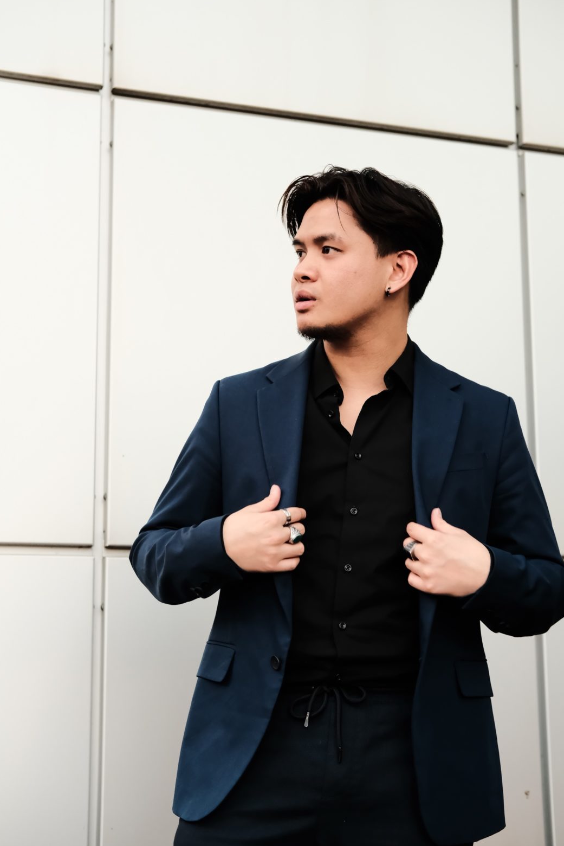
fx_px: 1292
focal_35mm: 55
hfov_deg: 24.6
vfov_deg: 36.2
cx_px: 289
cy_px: 415
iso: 2000
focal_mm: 35
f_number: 3.6
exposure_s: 1/180
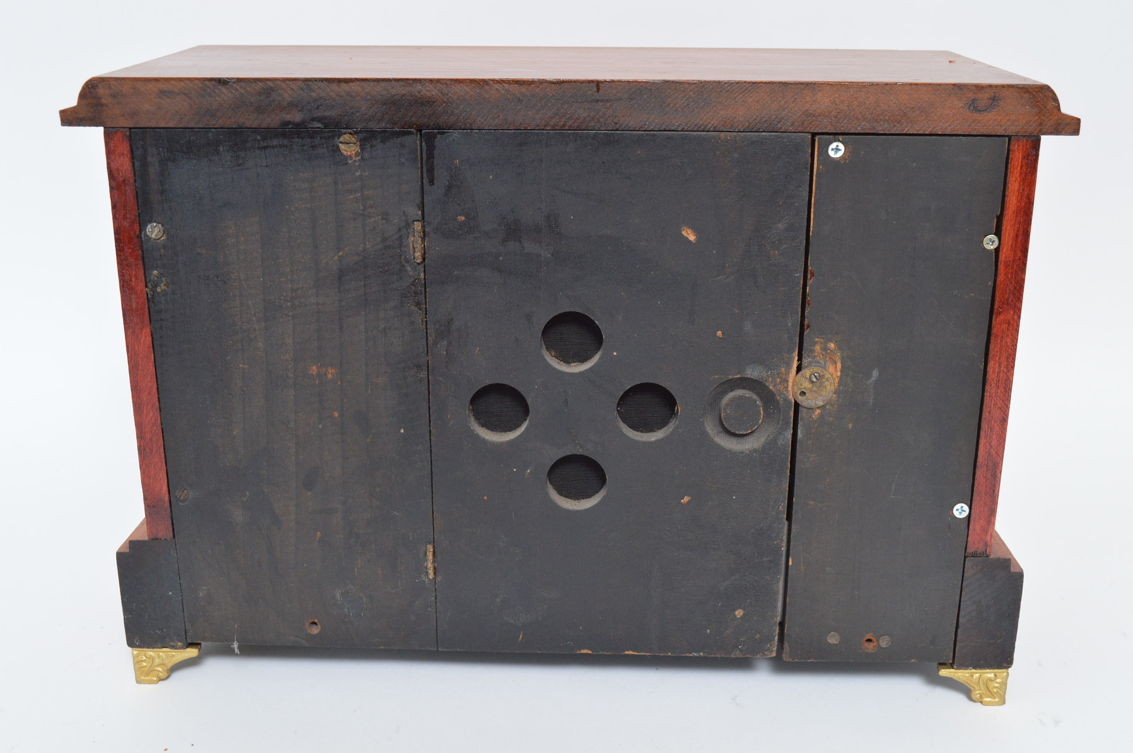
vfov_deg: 31.8
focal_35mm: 42
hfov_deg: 46.4
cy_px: 376
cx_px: 566
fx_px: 1321
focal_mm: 28
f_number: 8
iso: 800
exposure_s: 1/80
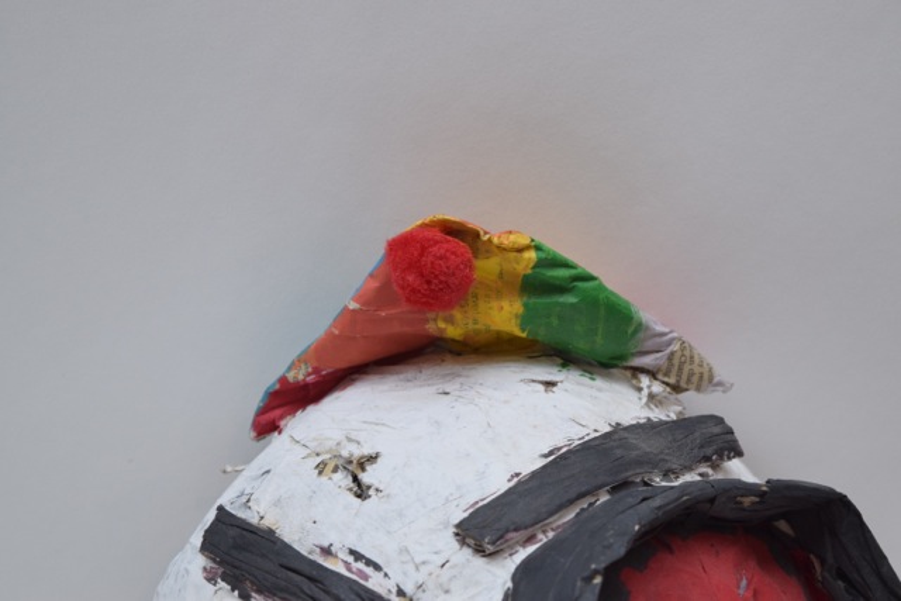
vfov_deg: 16.6
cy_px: 300
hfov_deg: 24.6
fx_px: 2065
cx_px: 450
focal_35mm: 82
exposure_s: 1/125
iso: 800
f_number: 5.6
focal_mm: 55
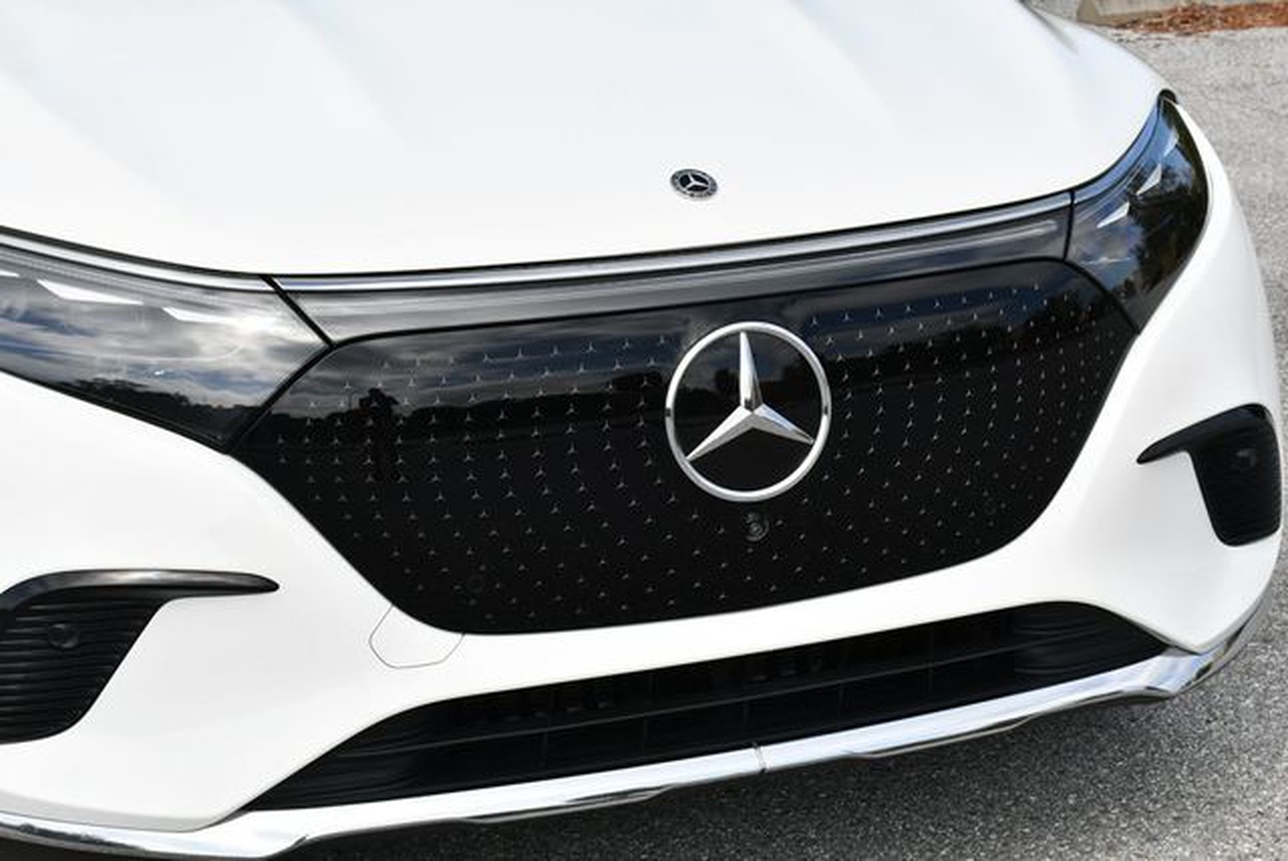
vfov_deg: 16.3
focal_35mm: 84
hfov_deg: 24.2
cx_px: 644
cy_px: 430
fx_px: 3008
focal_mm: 42
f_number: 8
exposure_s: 1/250
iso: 110
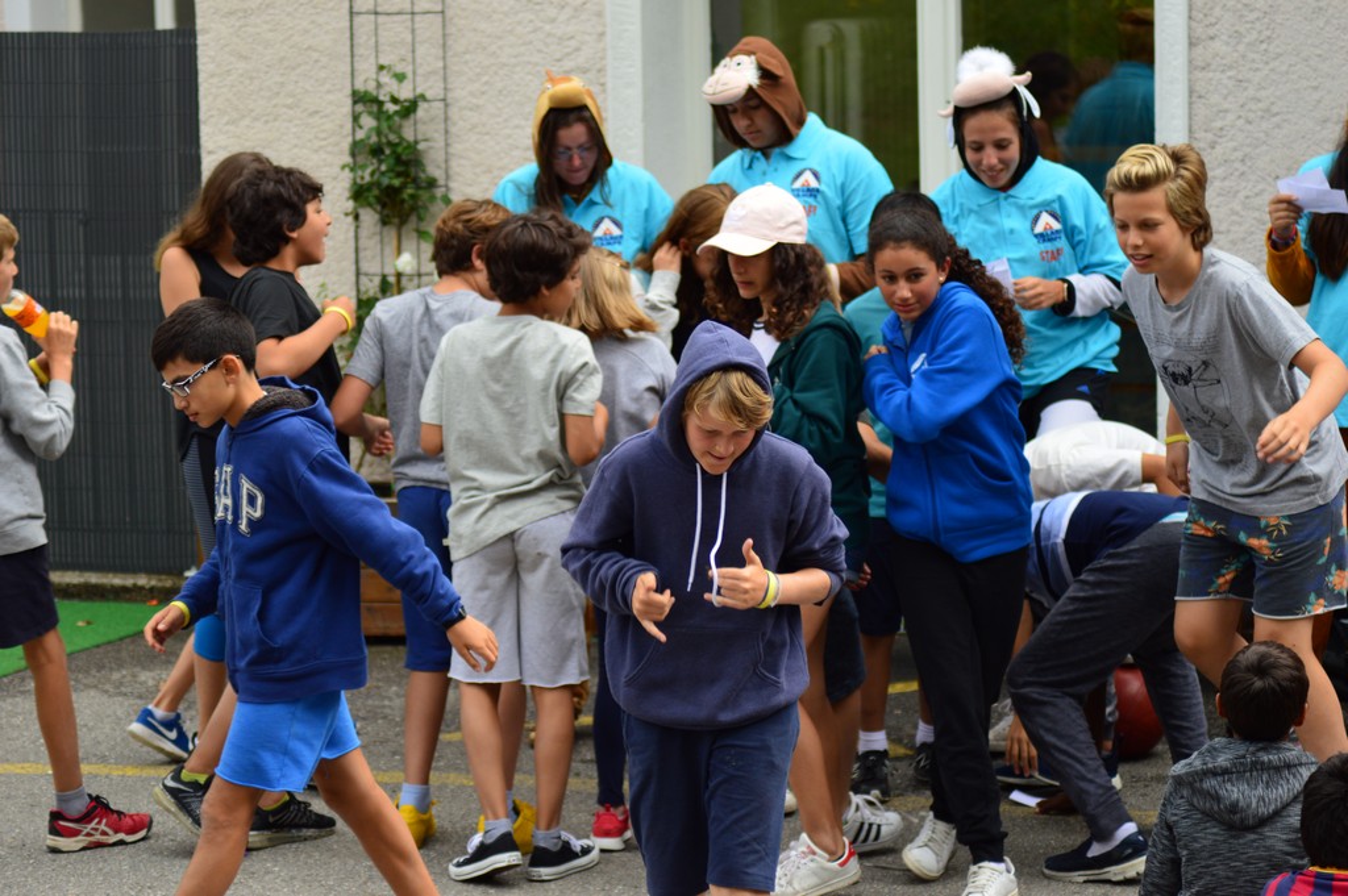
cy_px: 448
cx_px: 674
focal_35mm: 165
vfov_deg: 8.3
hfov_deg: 12.5
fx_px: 6173
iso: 200
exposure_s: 1/320
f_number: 4
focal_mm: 110
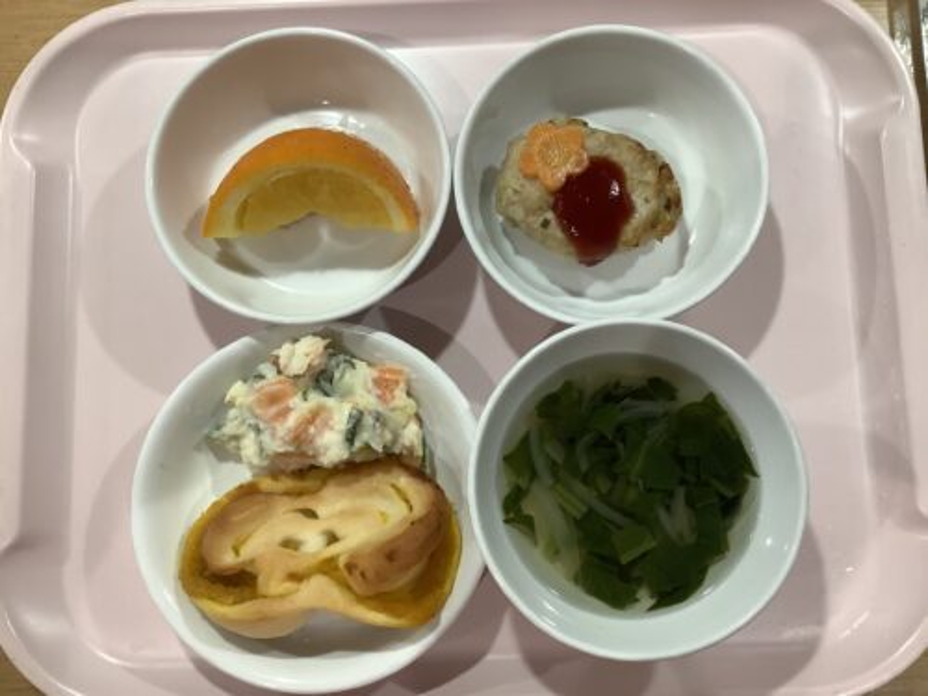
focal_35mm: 31
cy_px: 348
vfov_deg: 45.4
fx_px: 831
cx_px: 464
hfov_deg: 58.4
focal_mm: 3.3
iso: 100
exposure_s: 1/50
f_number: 2.4
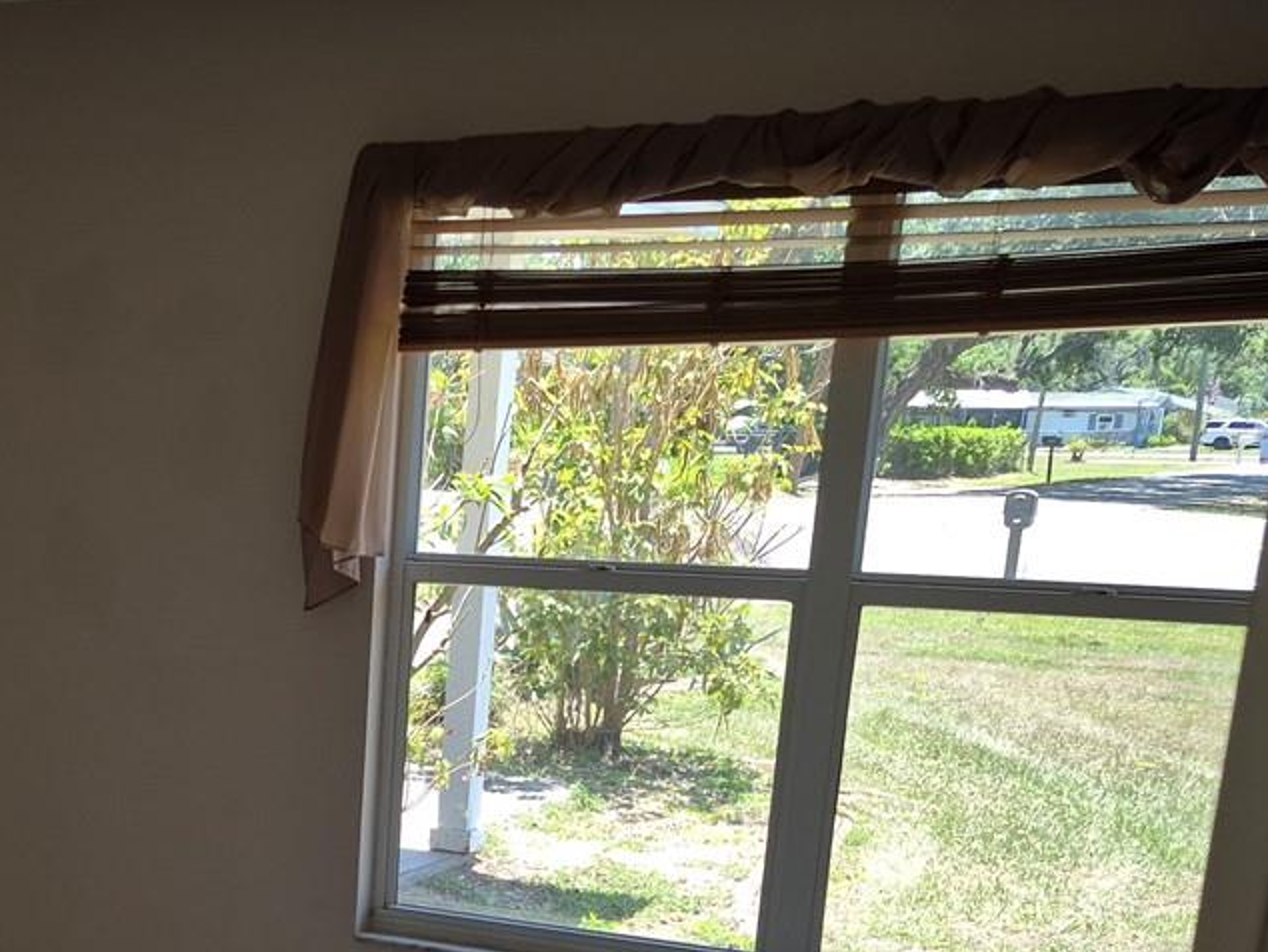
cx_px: 46
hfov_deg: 31.1
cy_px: 1066
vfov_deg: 23.6
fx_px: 2125
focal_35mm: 58
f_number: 1.8
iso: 32
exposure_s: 1/120
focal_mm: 5.4
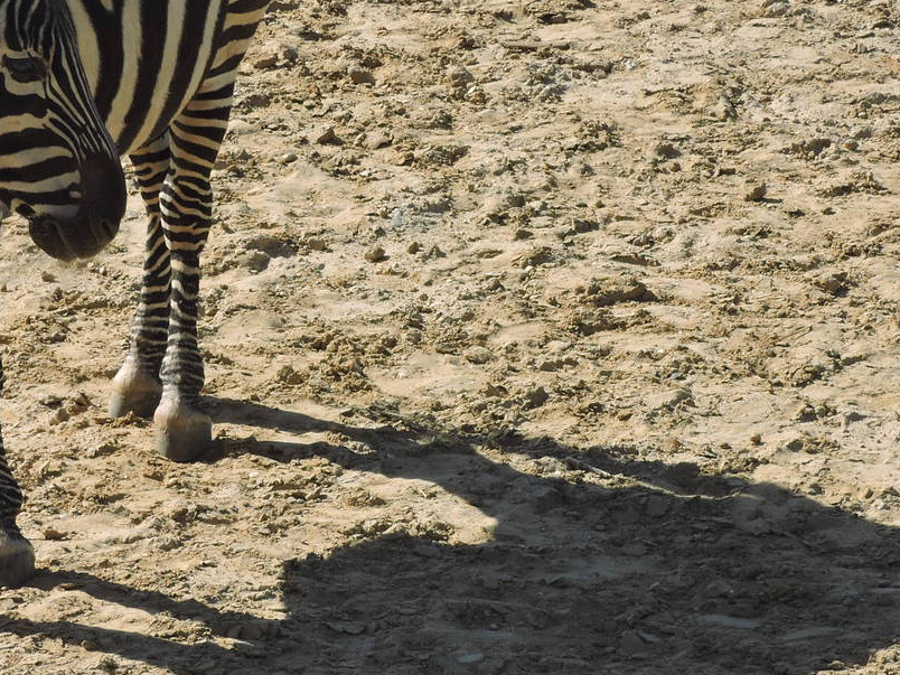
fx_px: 13962
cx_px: 410
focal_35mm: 537
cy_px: 334
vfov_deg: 2.8
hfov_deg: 3.7
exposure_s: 1/320
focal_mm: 48.4
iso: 100
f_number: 5.5
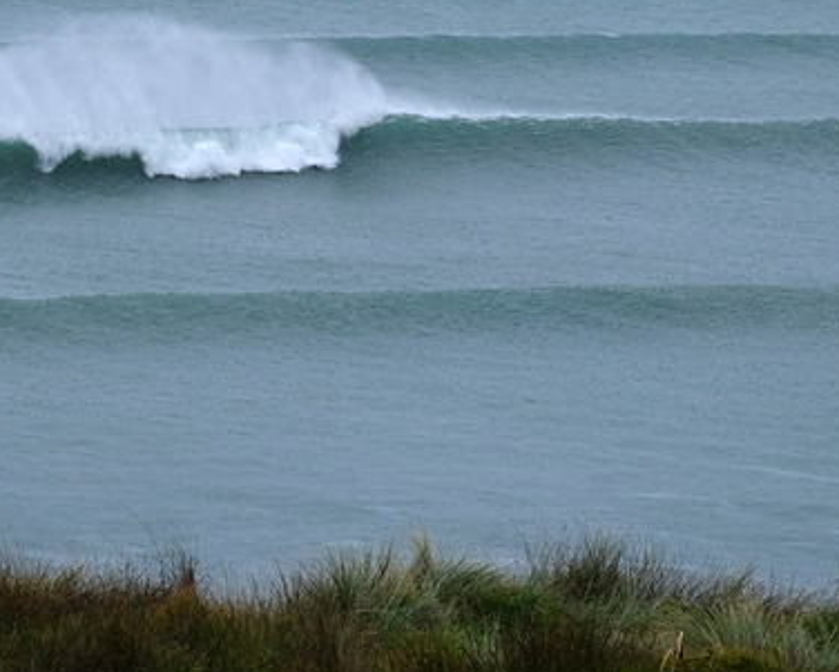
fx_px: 5489
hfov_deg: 8.7
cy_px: 233
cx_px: 138
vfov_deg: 7.0
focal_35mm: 221
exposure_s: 1/4700
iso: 1000
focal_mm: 75.4
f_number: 5
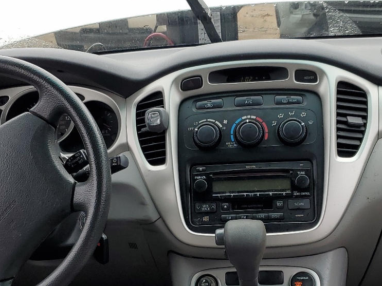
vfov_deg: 25.7
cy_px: 227
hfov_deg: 34.3
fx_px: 618
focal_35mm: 56
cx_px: 219
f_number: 1.5
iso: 50
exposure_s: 1/233
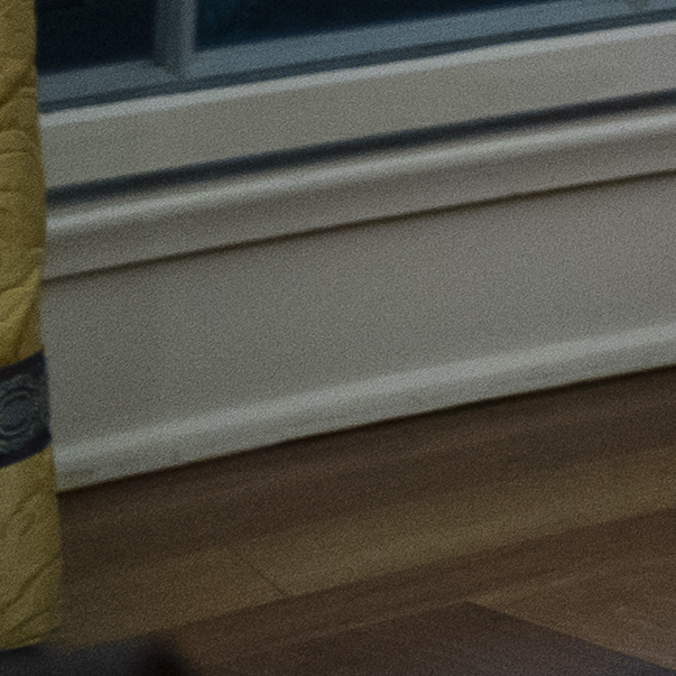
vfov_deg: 7.4
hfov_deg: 6.1
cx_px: 3252
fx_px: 4485
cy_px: -1531
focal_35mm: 203
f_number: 3.2
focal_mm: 24
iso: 2000
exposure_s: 1/500
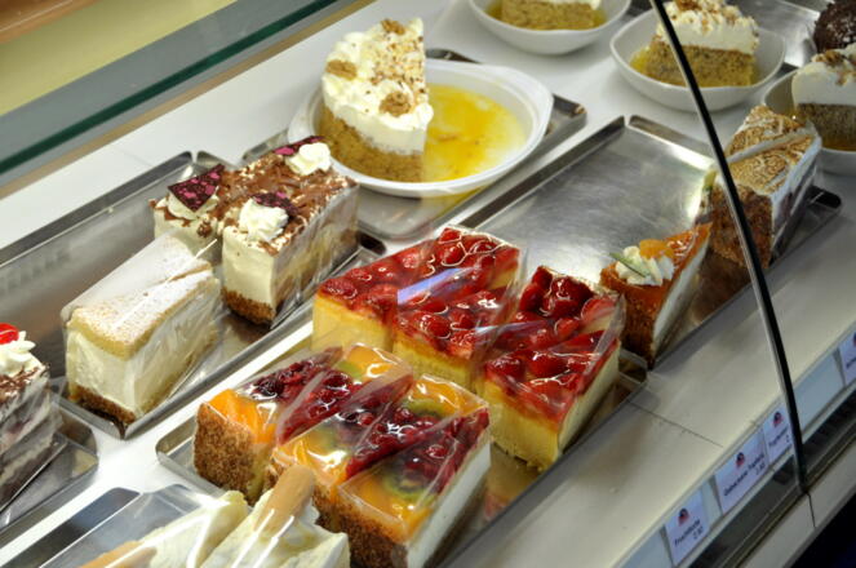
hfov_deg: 27.0
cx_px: 428
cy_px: 284
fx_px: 1781
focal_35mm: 75
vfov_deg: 18.1
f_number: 4.8
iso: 280
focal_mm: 50
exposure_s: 1/125
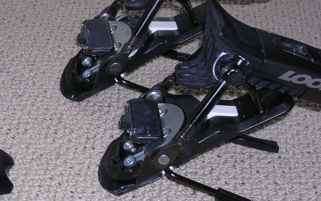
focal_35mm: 83
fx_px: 726
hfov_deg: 24.6
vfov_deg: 15.7
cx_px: 79
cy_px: 92
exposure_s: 1/60.1
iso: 50
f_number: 5.2
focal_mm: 7
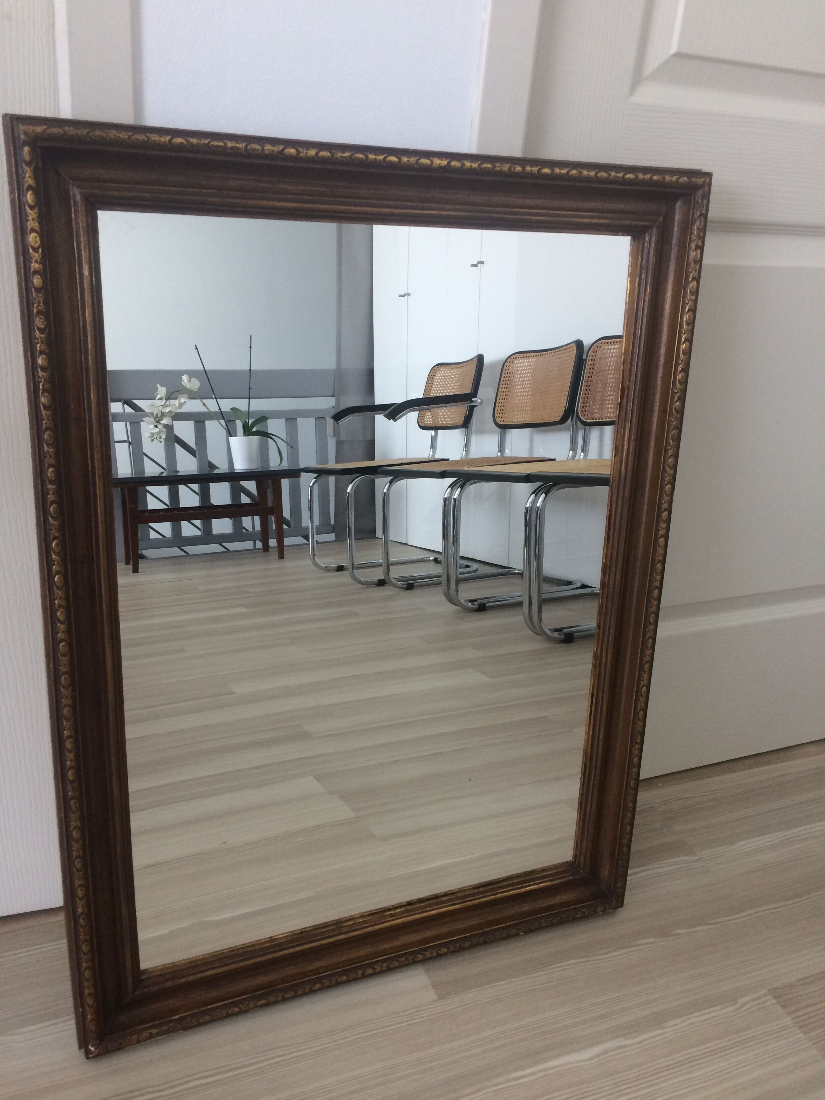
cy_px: 550
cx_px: 412
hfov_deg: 48.2
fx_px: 922
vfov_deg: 61.7
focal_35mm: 29
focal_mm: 4.15
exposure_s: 1/33
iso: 64
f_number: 2.2
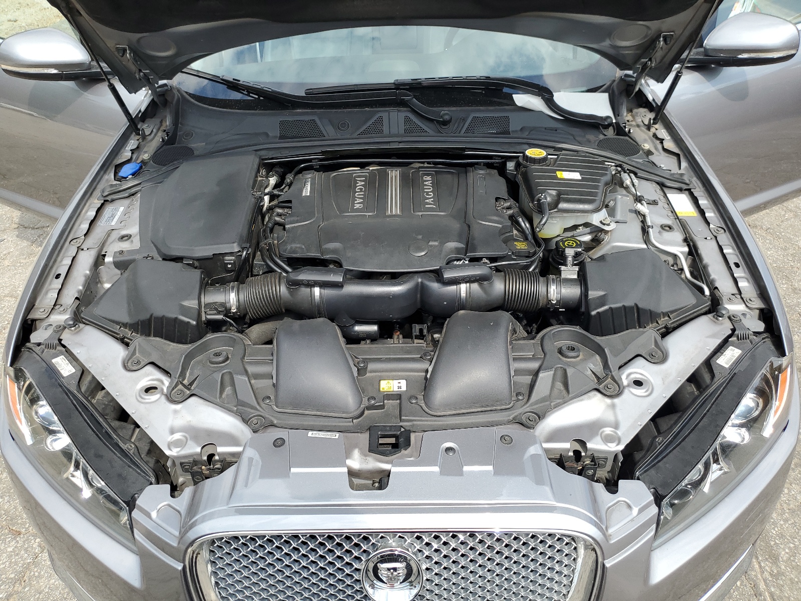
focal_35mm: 26
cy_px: 300
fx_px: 602
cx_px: 400
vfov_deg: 53.1
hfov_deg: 67.3
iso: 50
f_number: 1.5
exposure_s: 1/1250
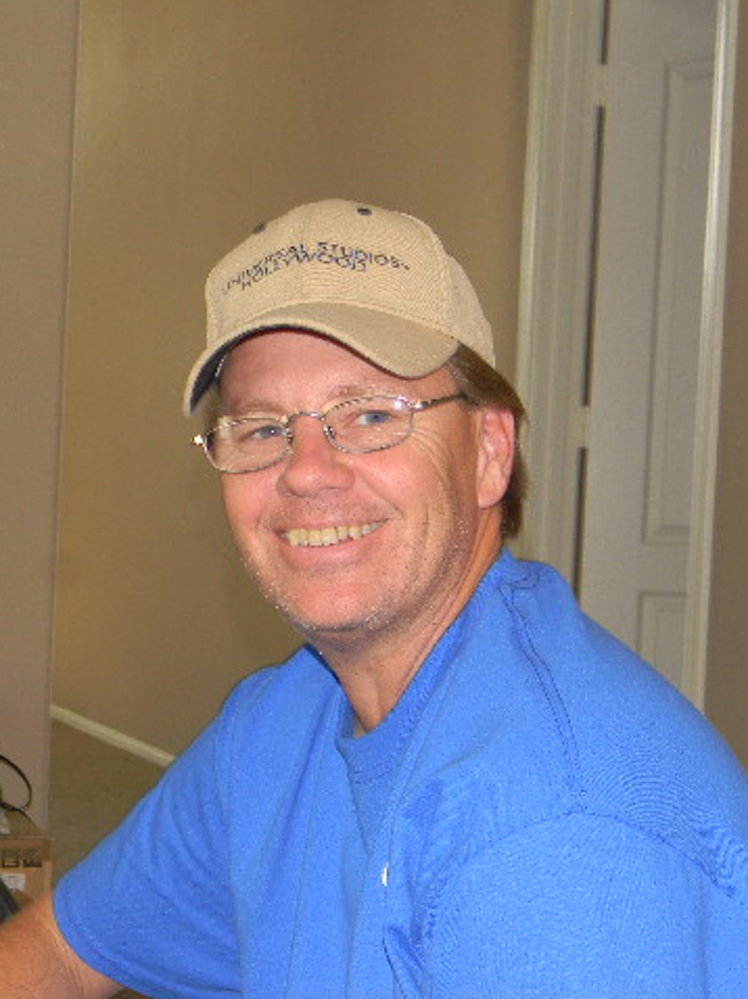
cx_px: 355
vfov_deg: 26.0
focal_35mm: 75
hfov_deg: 19.6
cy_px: 500
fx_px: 2163
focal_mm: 10.1
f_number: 4.1
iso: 200
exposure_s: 1/30
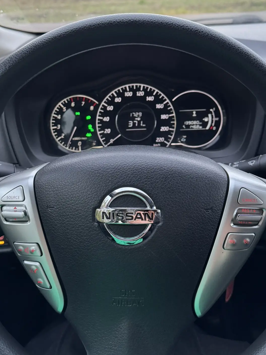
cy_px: 141
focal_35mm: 35
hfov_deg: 40.7
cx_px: 137
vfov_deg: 52.3
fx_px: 359
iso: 640
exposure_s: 1/57
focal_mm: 6.76
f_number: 1.78
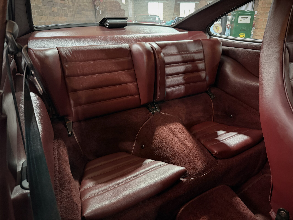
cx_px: 146
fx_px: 203
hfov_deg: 71.6
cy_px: 110
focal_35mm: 24
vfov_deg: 56.8
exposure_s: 1/25
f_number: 1.78
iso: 1000
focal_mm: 6.76
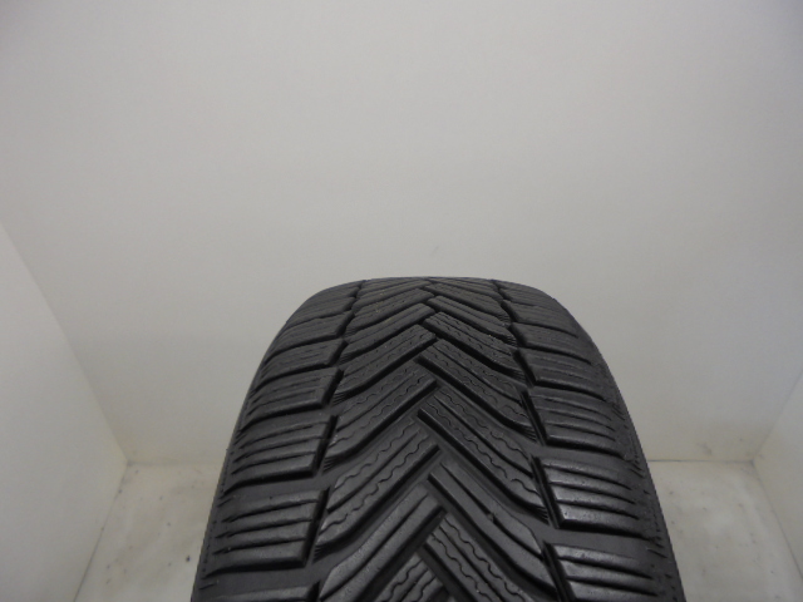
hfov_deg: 67.3
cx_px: 402
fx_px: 603
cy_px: 301
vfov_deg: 53.1
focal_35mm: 26
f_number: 3.5
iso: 100
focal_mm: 4.6
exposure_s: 1/30
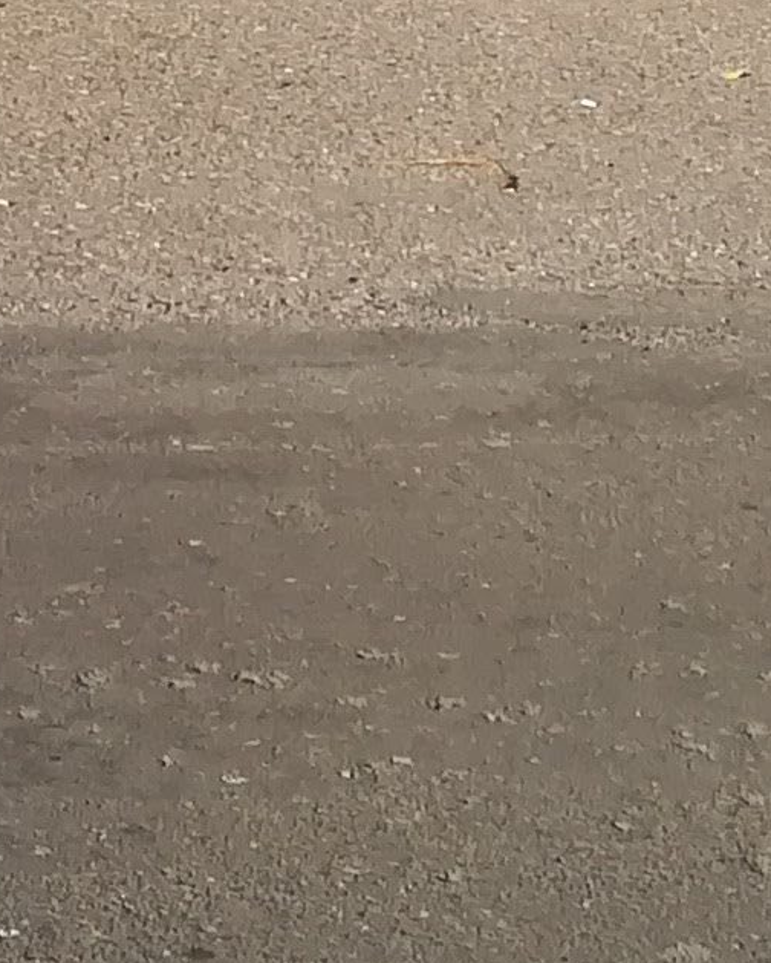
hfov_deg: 9.6
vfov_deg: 11.0
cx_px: -70
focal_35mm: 160
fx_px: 4559
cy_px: -940
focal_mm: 3.83
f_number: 2.2
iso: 50
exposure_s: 1/767
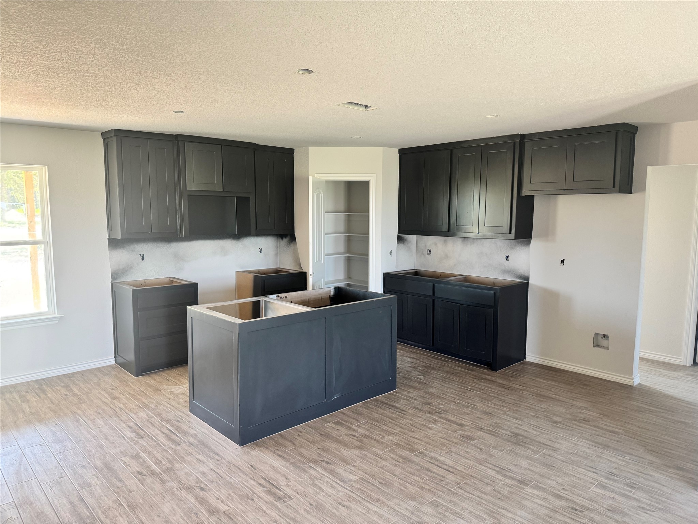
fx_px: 484
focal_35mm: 24
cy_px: 262
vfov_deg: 56.8
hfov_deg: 71.6
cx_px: 349
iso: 200
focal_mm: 6.76
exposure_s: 1/106
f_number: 1.78
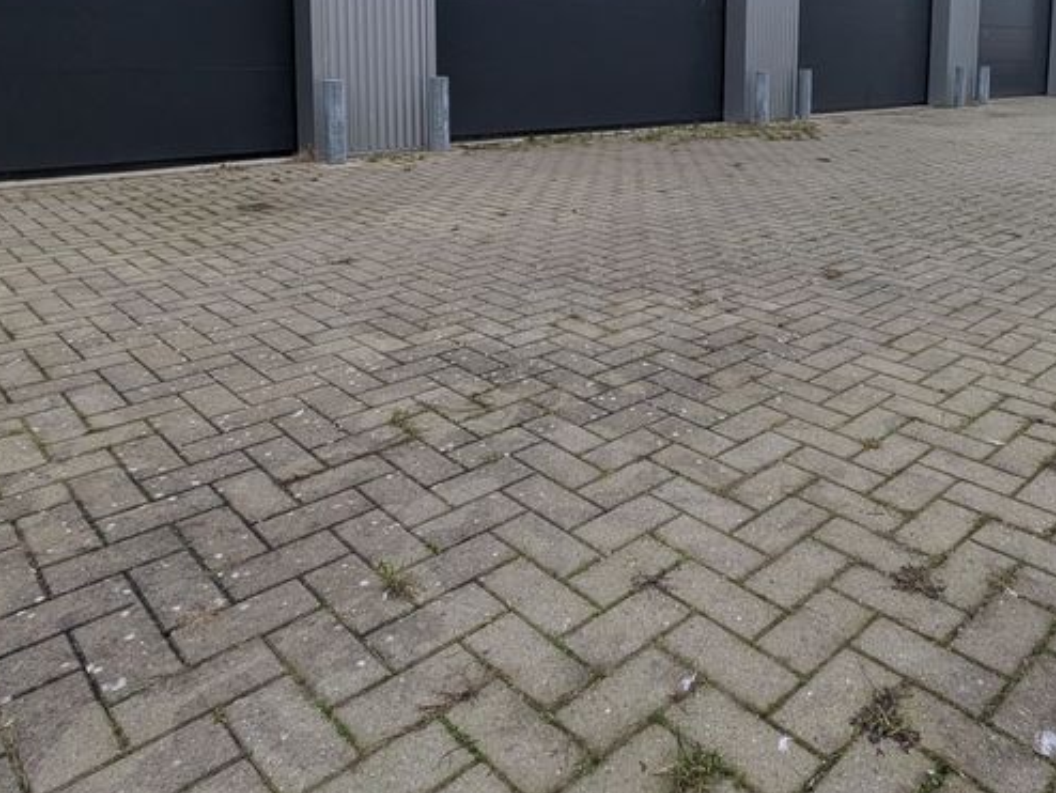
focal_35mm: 29
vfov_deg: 45.5
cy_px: 143
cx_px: 622
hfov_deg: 61.2
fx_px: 885
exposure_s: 1/100
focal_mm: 1.83
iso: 80
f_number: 2.2
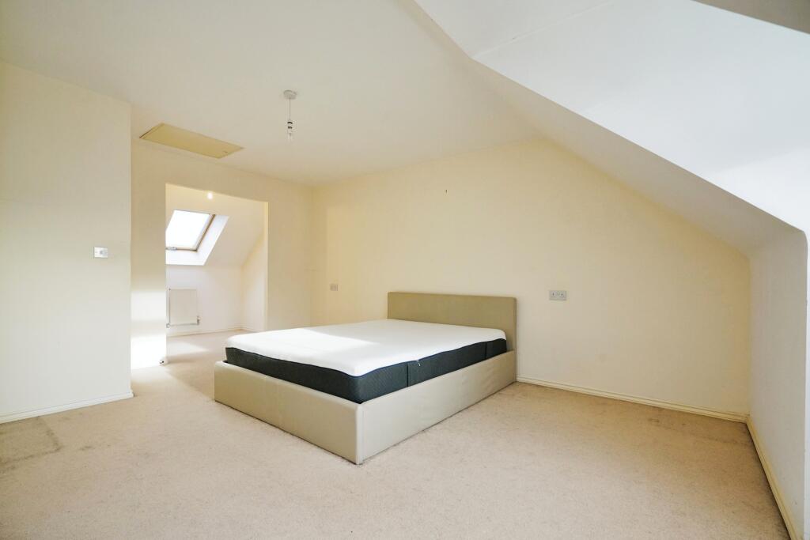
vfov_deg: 73.8
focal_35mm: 16
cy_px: 270
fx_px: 360
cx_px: 405
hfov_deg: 96.7
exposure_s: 1/125
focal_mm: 16
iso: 2000
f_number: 7.1
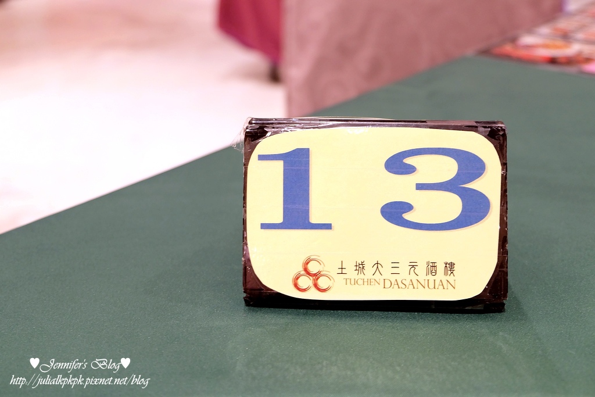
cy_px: 198
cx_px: 298
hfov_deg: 54.4
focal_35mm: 35
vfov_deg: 37.9
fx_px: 579
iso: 800
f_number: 4.2
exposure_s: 1/18
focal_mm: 23.2
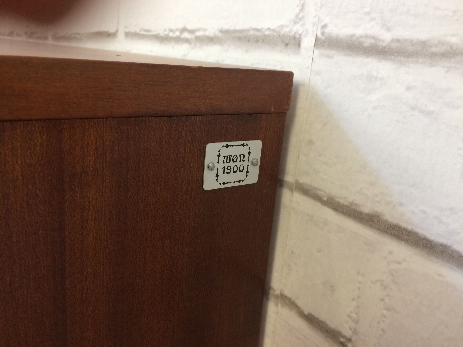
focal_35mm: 29
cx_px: 232
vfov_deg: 48.2
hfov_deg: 61.7
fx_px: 388
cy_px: 174
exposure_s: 1/33
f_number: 2.2
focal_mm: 4.15
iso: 80
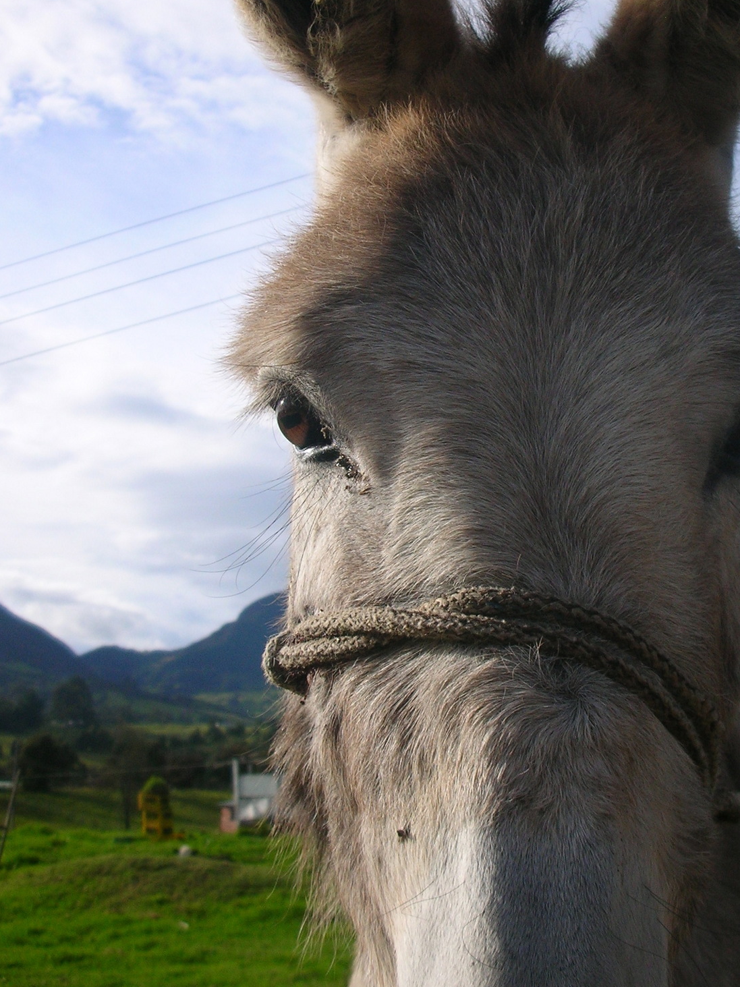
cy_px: 395
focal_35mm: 49
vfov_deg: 38.8
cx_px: 492
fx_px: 1397
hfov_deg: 29.5
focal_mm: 5.8
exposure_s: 1/83.3
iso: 50
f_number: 8.5
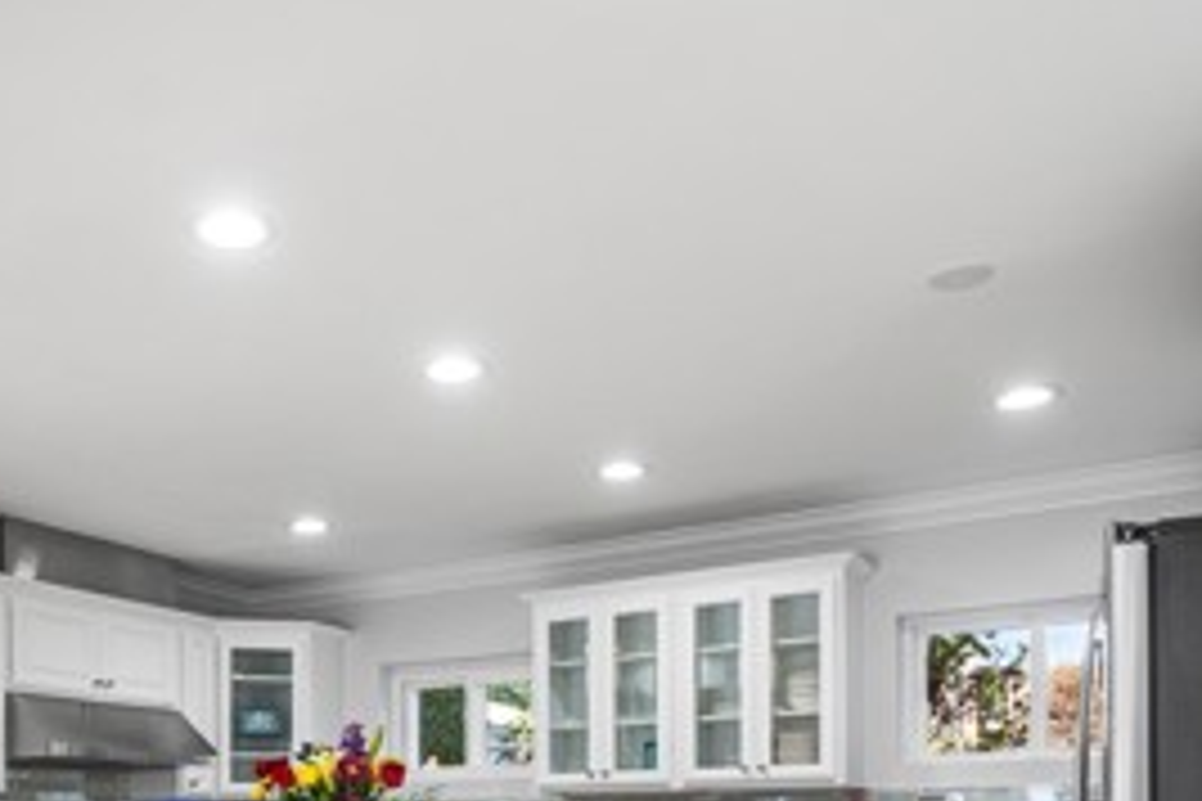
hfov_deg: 52.4
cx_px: 432
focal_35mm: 36
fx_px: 1202
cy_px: 832
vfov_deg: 33.2
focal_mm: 10
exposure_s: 1/80
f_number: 7.1
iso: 320
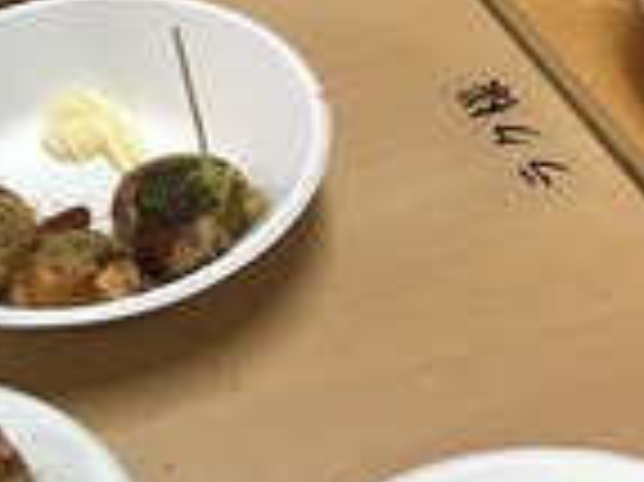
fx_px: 1617
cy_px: 563
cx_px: -216
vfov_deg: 16.3
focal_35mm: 87
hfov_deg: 20.4
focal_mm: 3.3
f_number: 2.4
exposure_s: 1/30
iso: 50
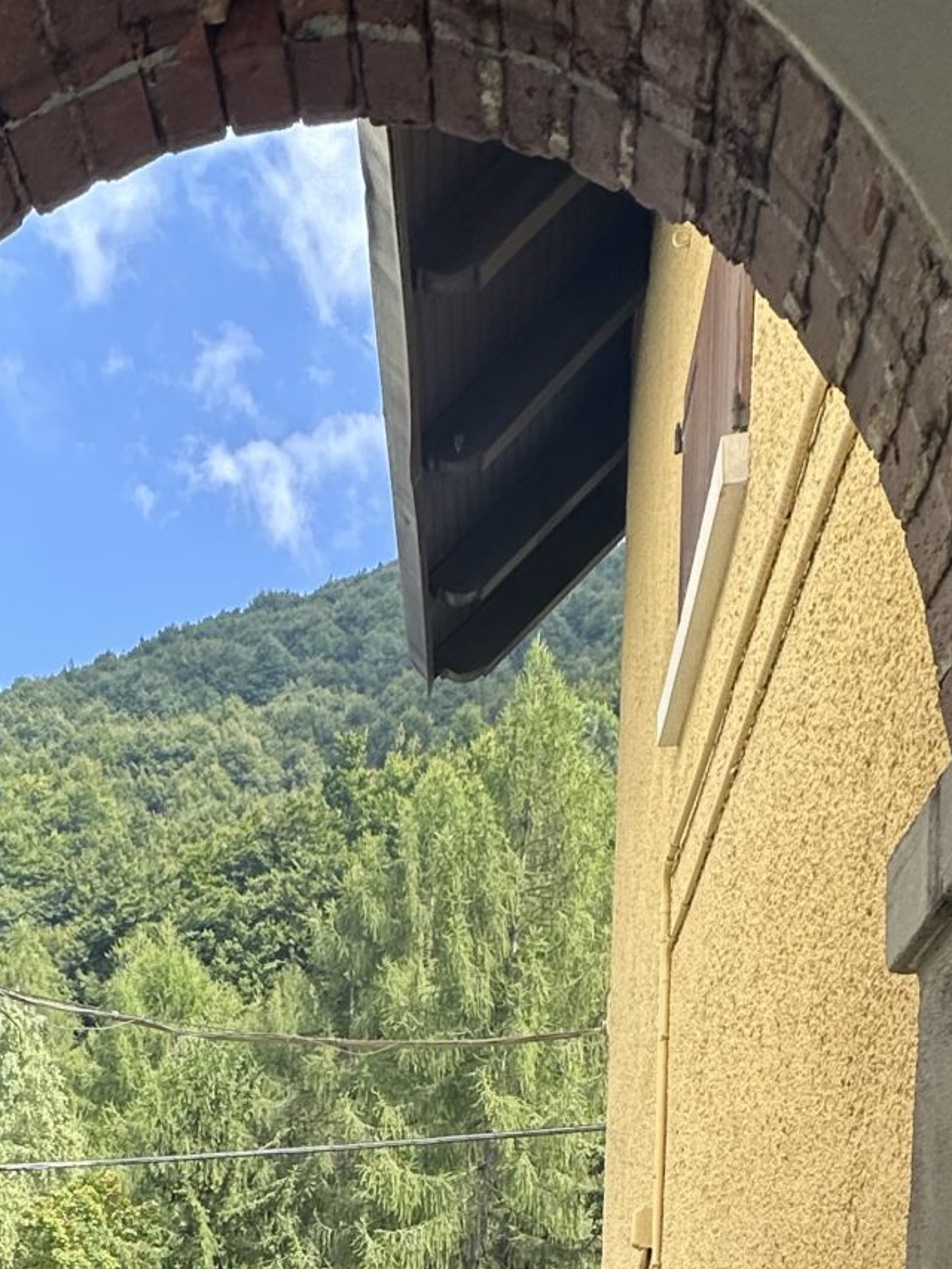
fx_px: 1540
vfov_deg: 33.7
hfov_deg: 34.2
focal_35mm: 42
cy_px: 1613
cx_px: 360
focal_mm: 2.22
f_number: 2.2
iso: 40
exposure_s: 1/543
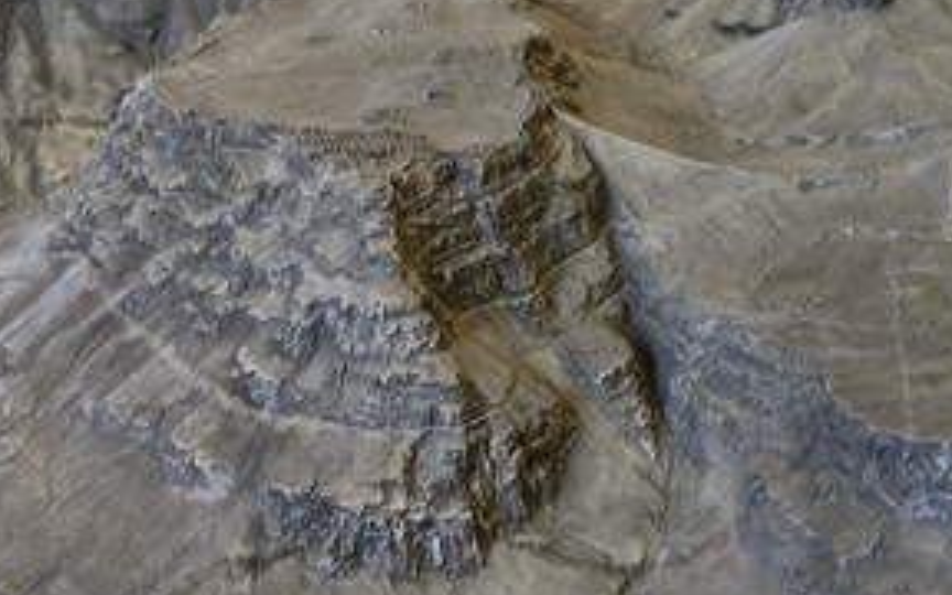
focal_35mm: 104
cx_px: 311
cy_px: 281
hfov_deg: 19.9
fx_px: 2698
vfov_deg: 12.6
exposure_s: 1/60
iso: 400
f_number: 3.5
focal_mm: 70
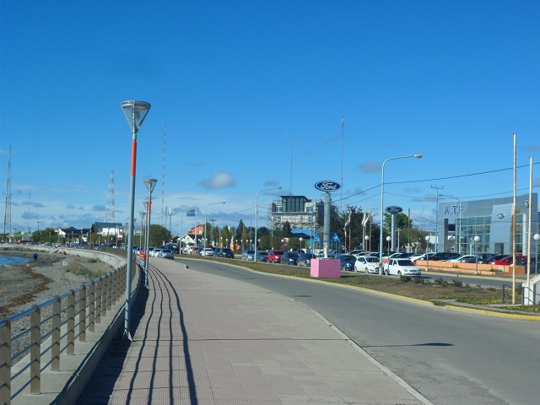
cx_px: 270
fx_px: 811
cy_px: 202
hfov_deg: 36.8
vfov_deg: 28.0
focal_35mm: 52
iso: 80
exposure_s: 1/750
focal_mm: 9.3
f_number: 5
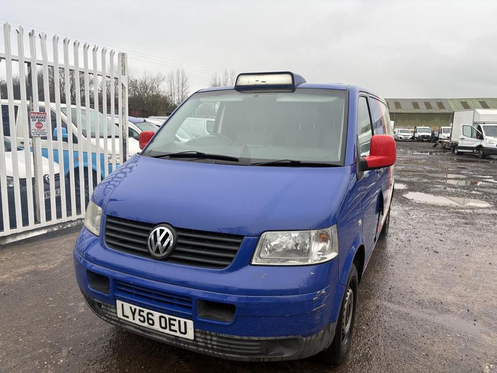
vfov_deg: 53.1
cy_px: 186
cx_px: 248
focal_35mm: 26
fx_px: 373
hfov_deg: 67.3
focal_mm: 5.96
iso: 50
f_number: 1.6
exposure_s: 1/647
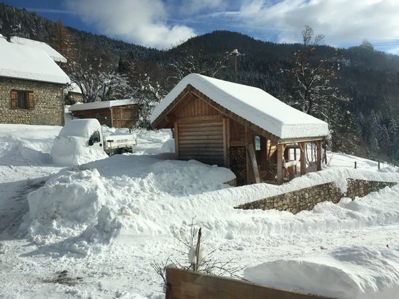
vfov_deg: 48.2
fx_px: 334
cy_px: 150
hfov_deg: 61.7
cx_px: 200
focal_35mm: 29
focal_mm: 4.15
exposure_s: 1/3344
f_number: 2.2
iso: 25
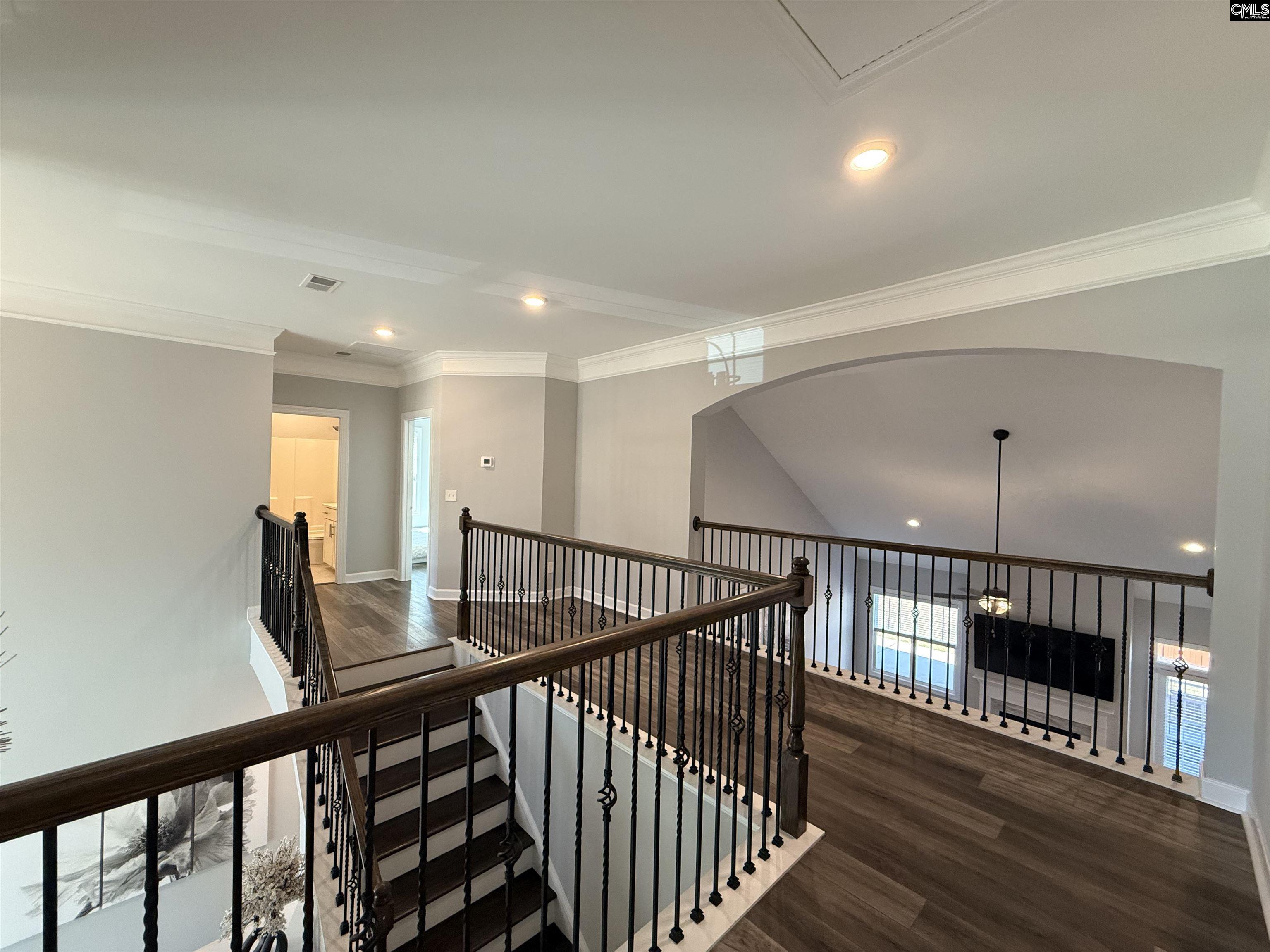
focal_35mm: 14
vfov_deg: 85.7
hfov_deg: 102.1
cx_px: 635
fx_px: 514
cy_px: 476
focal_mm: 2.22
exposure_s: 1/120
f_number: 2.2
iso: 400
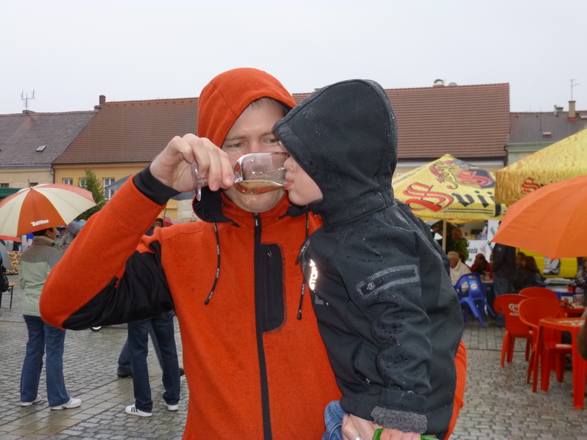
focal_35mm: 39
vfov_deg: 36.8
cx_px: 294
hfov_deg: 47.9
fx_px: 661
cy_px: 220
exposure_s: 1/60
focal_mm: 6.9
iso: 100
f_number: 3.7
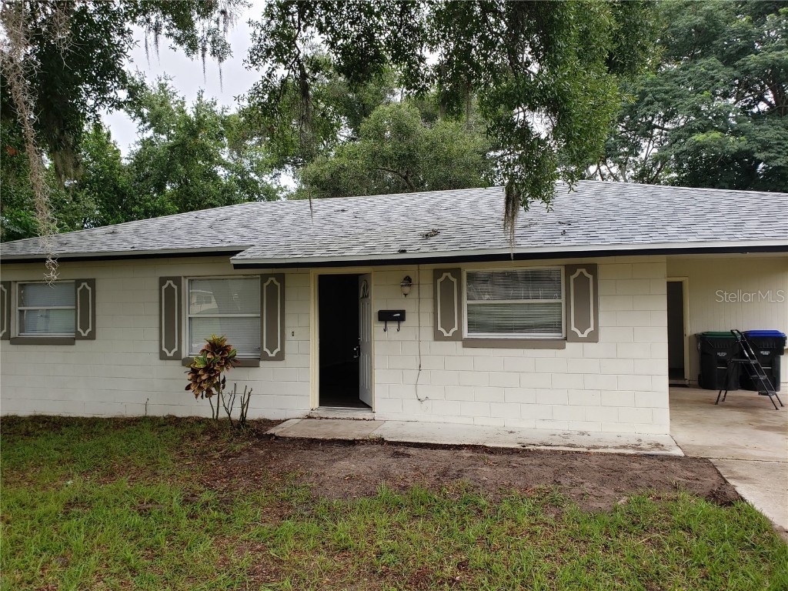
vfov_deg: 53.1
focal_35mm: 26
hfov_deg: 67.3
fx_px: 592
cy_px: 296
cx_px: 394
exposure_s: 1/110
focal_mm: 4.3
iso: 50
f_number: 2.4
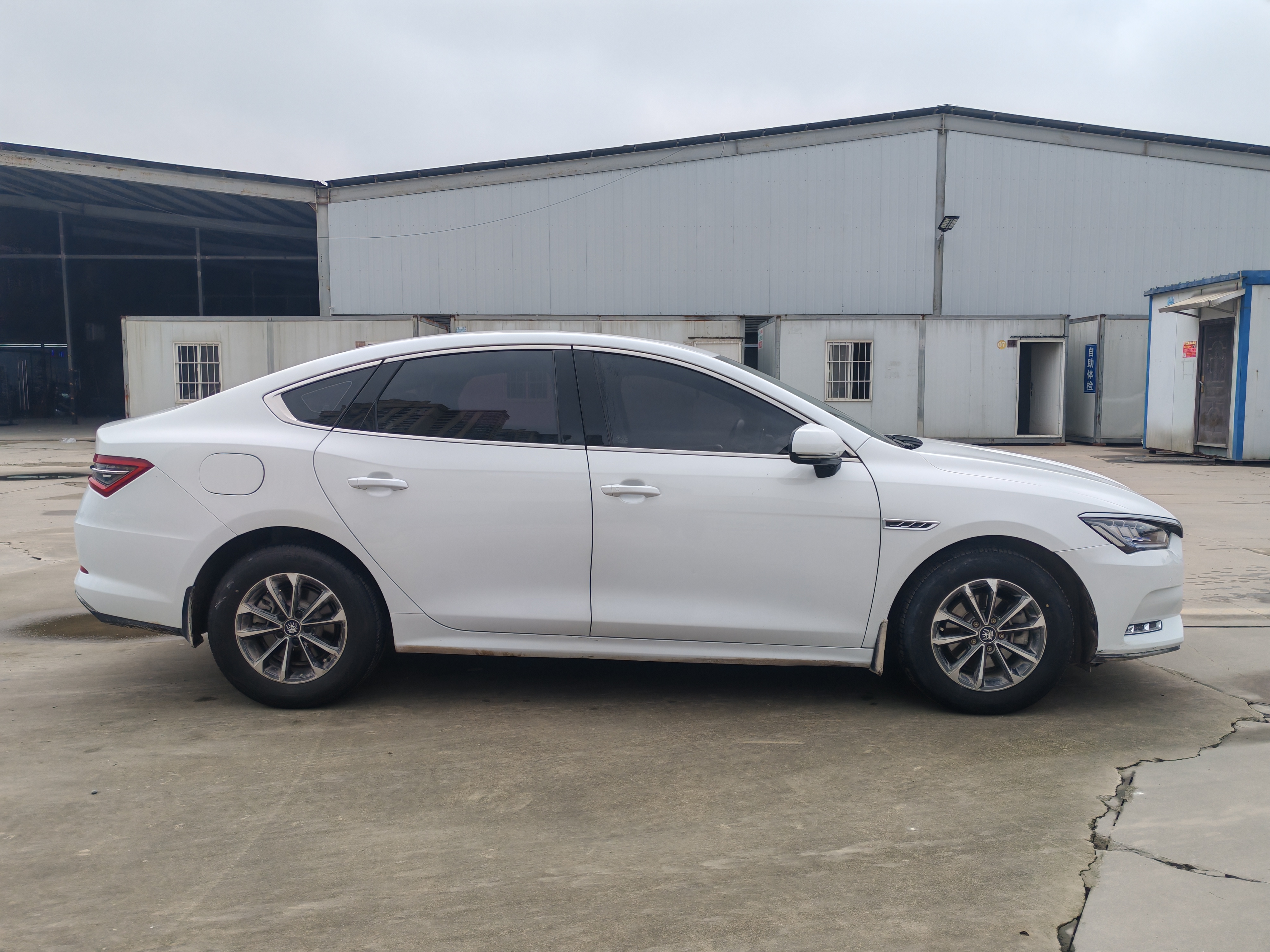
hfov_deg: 65.3
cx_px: 635
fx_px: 991
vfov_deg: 51.4
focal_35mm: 27
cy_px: 476
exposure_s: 1/1500
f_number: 1.95
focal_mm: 5.52
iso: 50
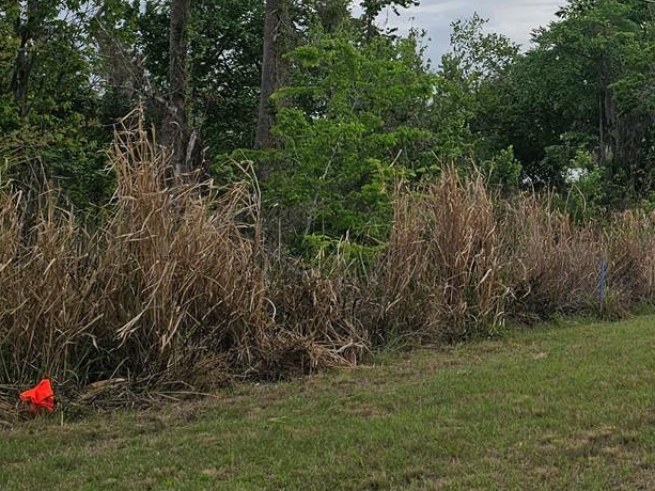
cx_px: 610
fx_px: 1136
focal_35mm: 60
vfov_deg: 23.9
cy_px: 64
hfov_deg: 30.5
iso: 10
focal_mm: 6.3
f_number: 1.7
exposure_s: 1/887
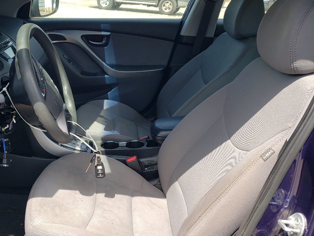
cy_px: 135
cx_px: 98
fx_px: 327
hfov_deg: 50.2
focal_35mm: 36
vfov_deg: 39.6
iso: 50
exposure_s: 1/714
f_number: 1.5
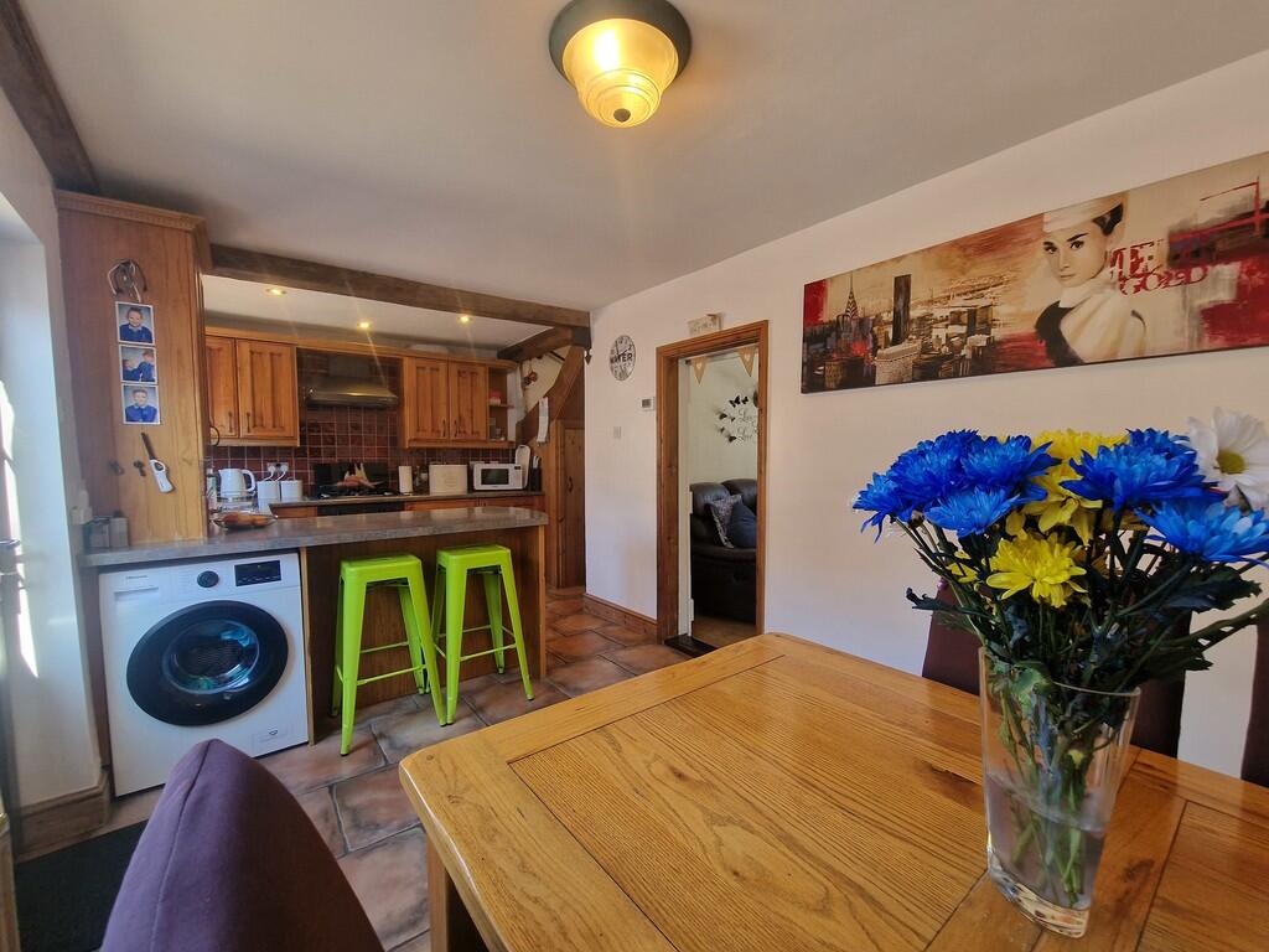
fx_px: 477
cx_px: 634
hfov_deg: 106.2
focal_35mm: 13
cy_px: 476
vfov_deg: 89.9
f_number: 2.2
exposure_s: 1/60
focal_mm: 2.2
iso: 160
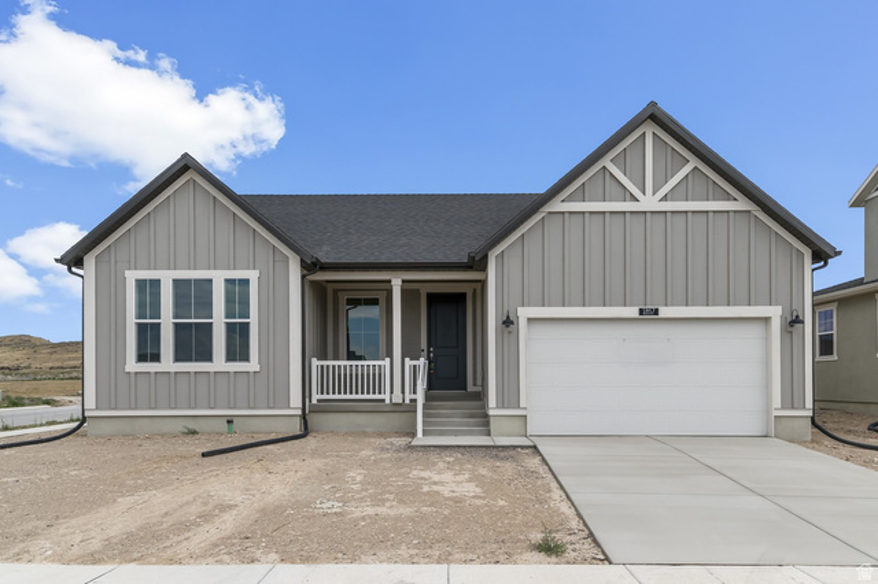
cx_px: 439
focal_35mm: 26
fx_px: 634
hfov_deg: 69.4
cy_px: 292
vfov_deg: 49.5
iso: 320
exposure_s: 1/320
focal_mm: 26
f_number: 8
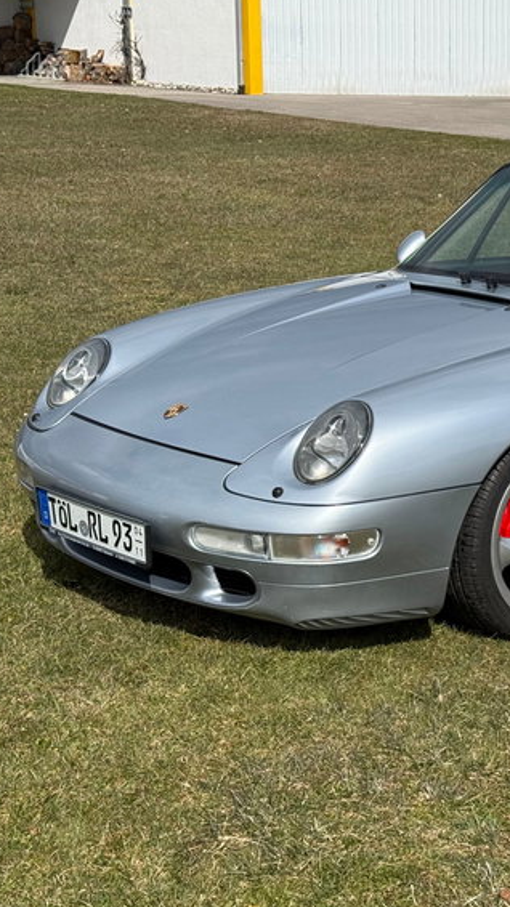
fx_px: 1708
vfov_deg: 29.8
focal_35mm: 71
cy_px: 452
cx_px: 592
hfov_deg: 16.4
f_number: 1.78
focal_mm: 6.76
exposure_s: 1/7143
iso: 64
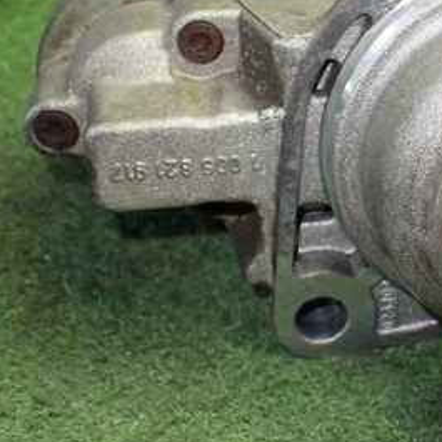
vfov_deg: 26.7
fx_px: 925
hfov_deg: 25.4
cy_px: 147
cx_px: 459
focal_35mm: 64
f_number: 2.4
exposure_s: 1/100
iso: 800
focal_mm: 5.79
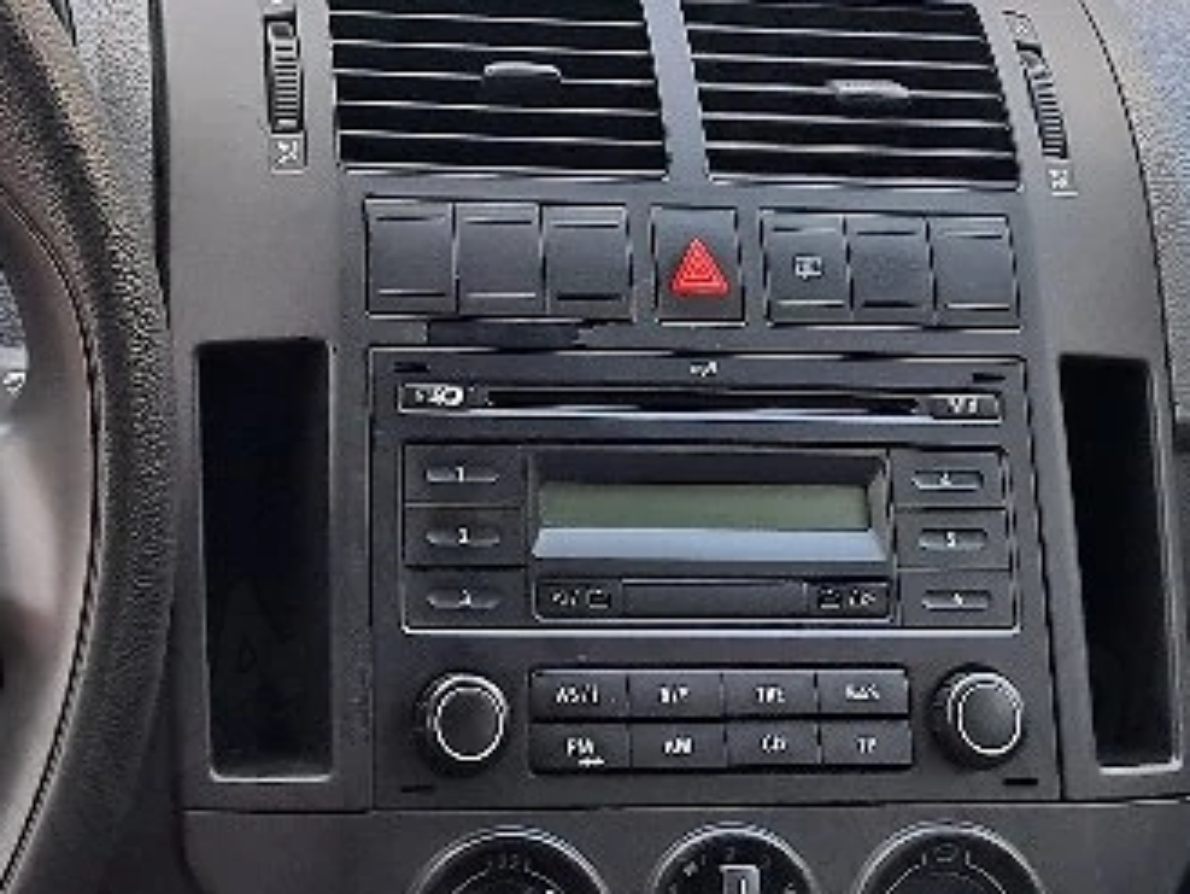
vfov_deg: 18.5
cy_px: -156
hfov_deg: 25.5
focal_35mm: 76
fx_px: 2614
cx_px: 358
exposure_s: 1/100
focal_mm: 4.65
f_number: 1.8
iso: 64
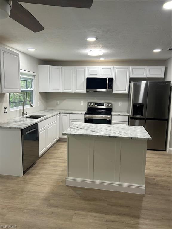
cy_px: 114
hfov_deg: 53.1
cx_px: 86
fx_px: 172
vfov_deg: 67.3
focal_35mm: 26
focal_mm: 5.7
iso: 125
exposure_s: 1/120
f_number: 1.5
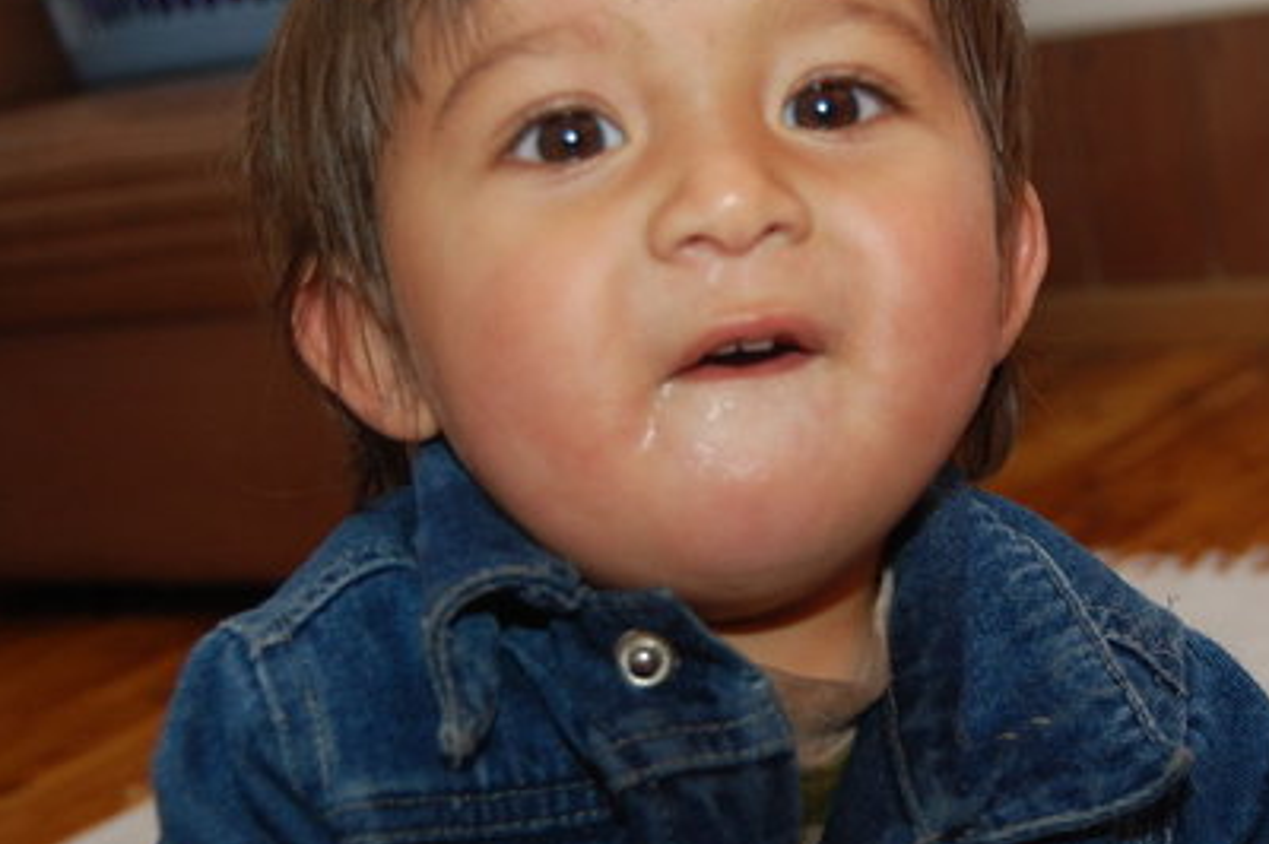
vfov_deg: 18.9
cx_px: 850
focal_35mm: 72
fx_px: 2536
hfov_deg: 27.9
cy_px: 501
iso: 400
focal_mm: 30
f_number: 4.2
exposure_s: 1/60
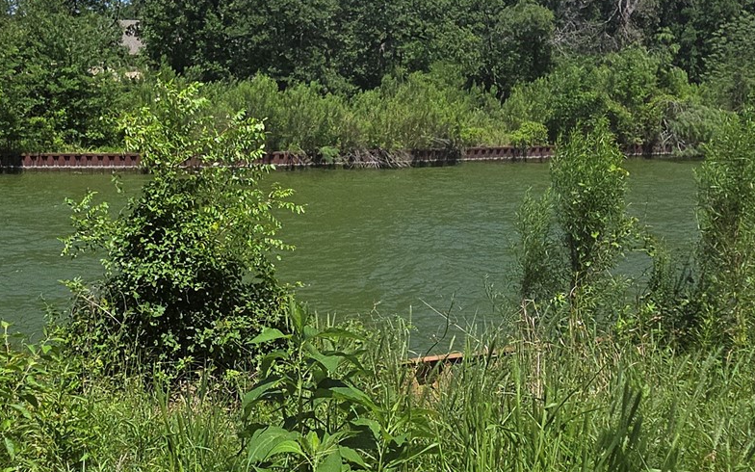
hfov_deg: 53.6
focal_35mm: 36
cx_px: 303
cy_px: 156
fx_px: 741
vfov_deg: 35.0
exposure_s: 1/1946
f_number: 2.2
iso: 50
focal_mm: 2.2
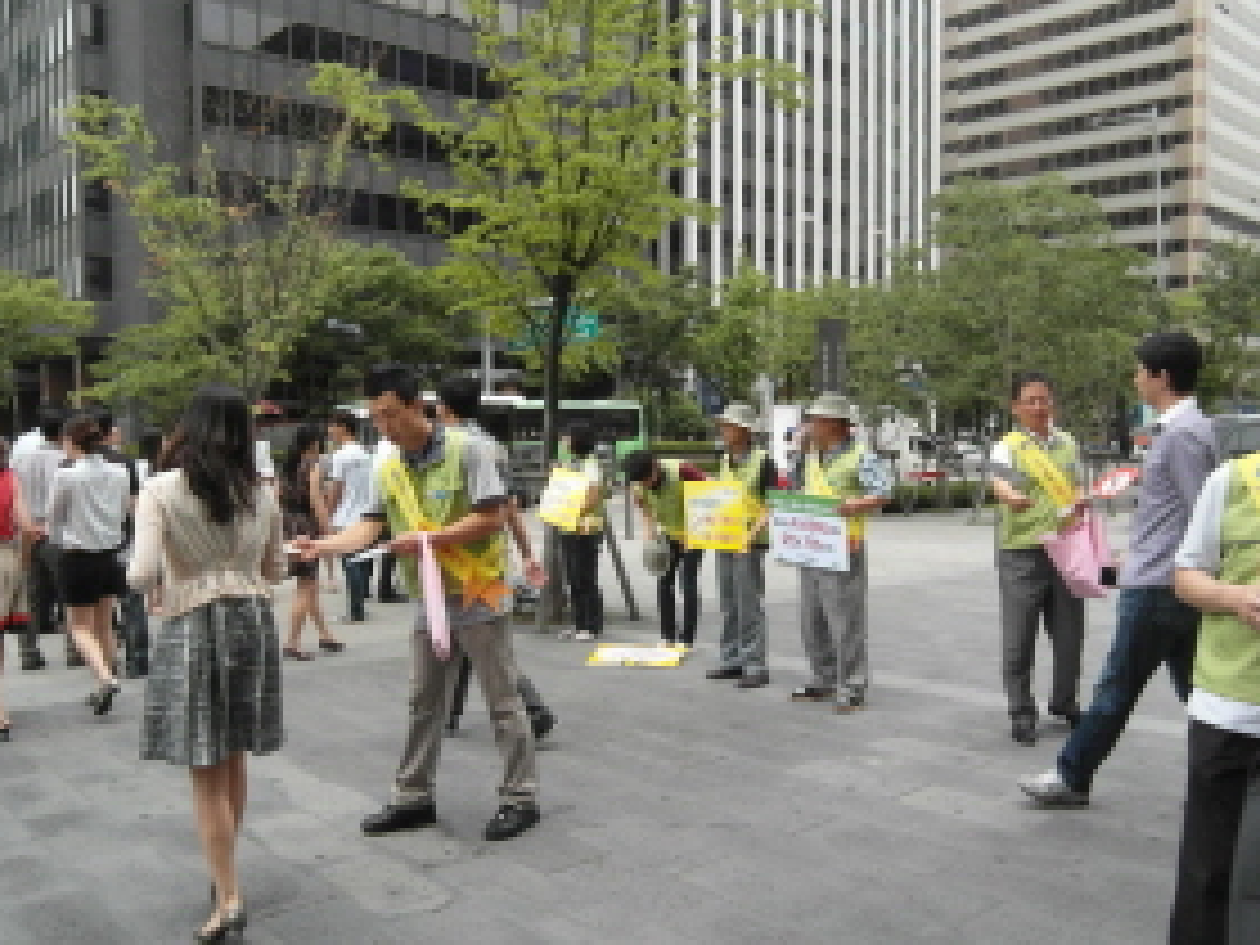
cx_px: 675
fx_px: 1092
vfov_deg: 46.5
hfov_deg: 59.9
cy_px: 565
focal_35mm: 30
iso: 100
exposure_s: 1/350
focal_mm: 4.4
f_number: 4
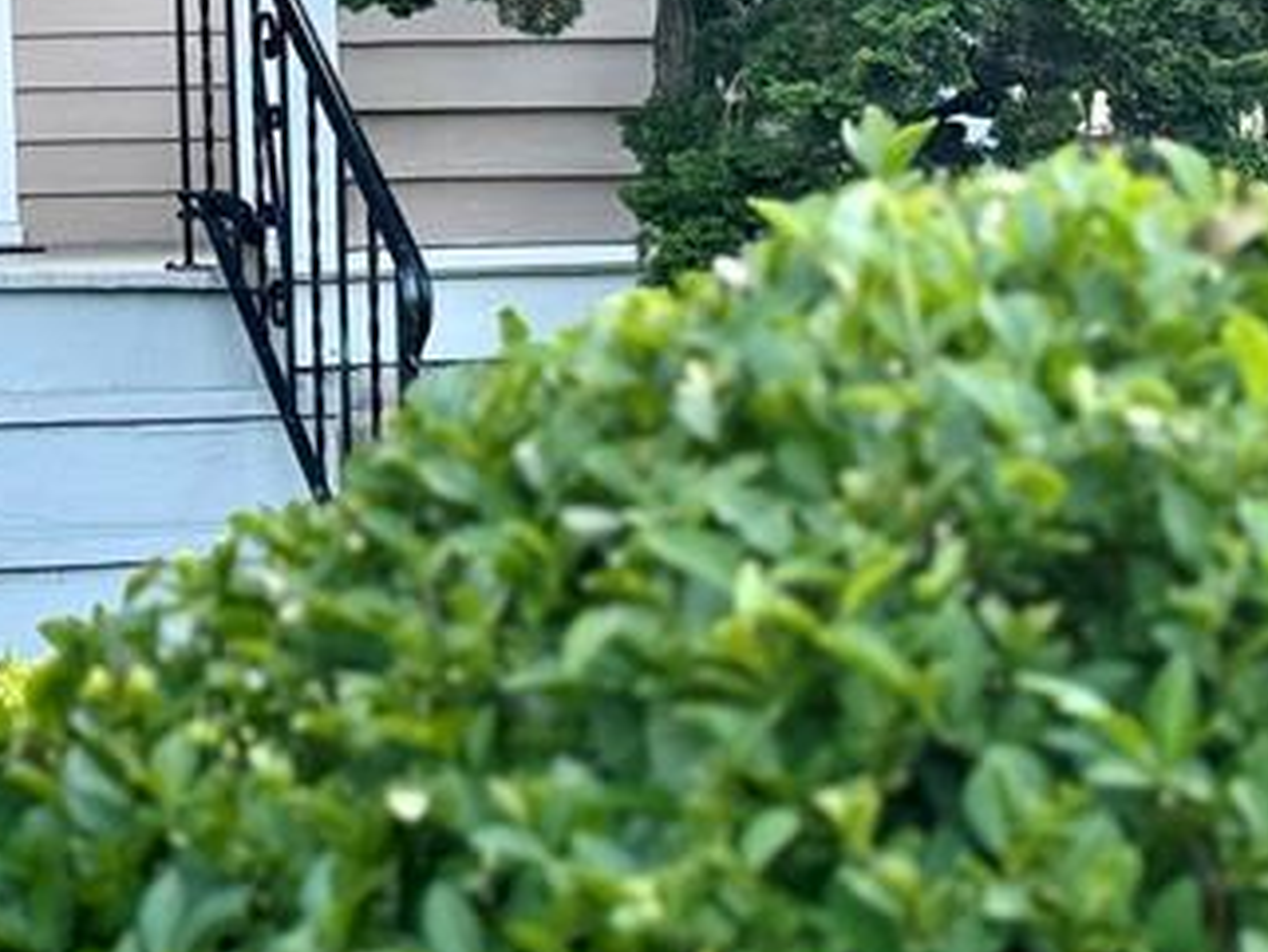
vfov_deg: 9.5
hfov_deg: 12.7
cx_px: -154
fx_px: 5607
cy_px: -316
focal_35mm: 153
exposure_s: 1/171
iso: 64
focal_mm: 6.76
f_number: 1.78
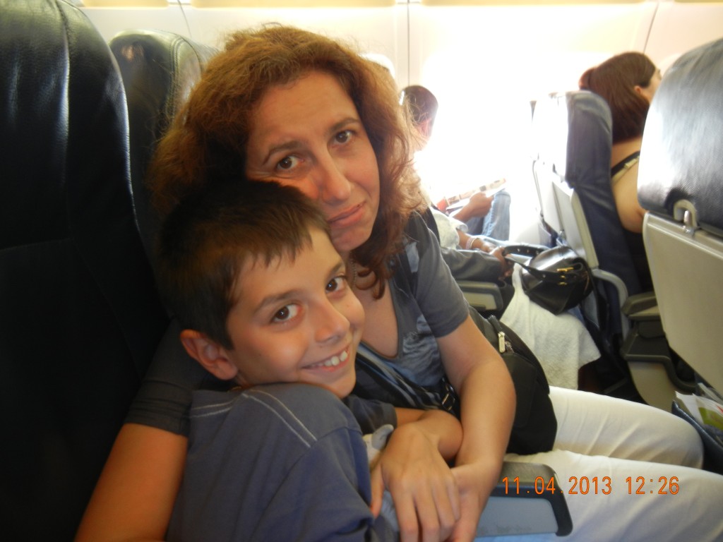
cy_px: 271
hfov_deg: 60.0
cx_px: 362
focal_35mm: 30
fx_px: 627
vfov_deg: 46.8
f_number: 3.5
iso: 200
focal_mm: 5.4
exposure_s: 1/6.9
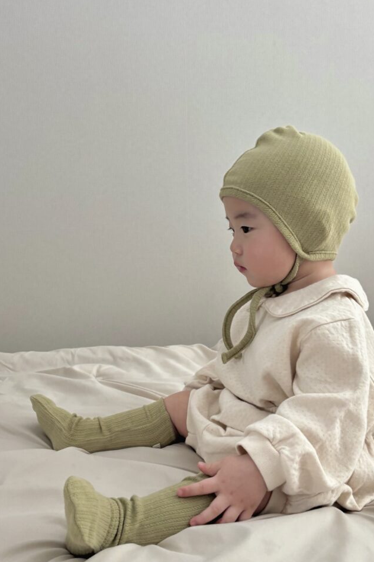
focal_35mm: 38
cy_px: 274
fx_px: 593
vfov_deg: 50.7
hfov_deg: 35.0
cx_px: 199
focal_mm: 5.96
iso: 125
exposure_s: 1/83
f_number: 1.6
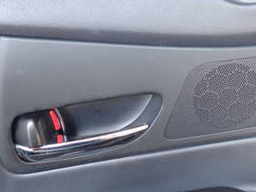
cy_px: 101
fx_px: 481
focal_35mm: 65
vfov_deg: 22.6
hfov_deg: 29.8
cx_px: 119
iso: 160
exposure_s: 1/60
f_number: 2.3
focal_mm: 5.4
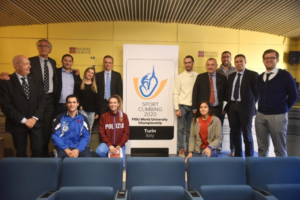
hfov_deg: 73.7
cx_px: 150
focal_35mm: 24
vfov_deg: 53.2
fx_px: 200
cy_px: 100
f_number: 2.8
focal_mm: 24
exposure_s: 1/250
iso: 3200
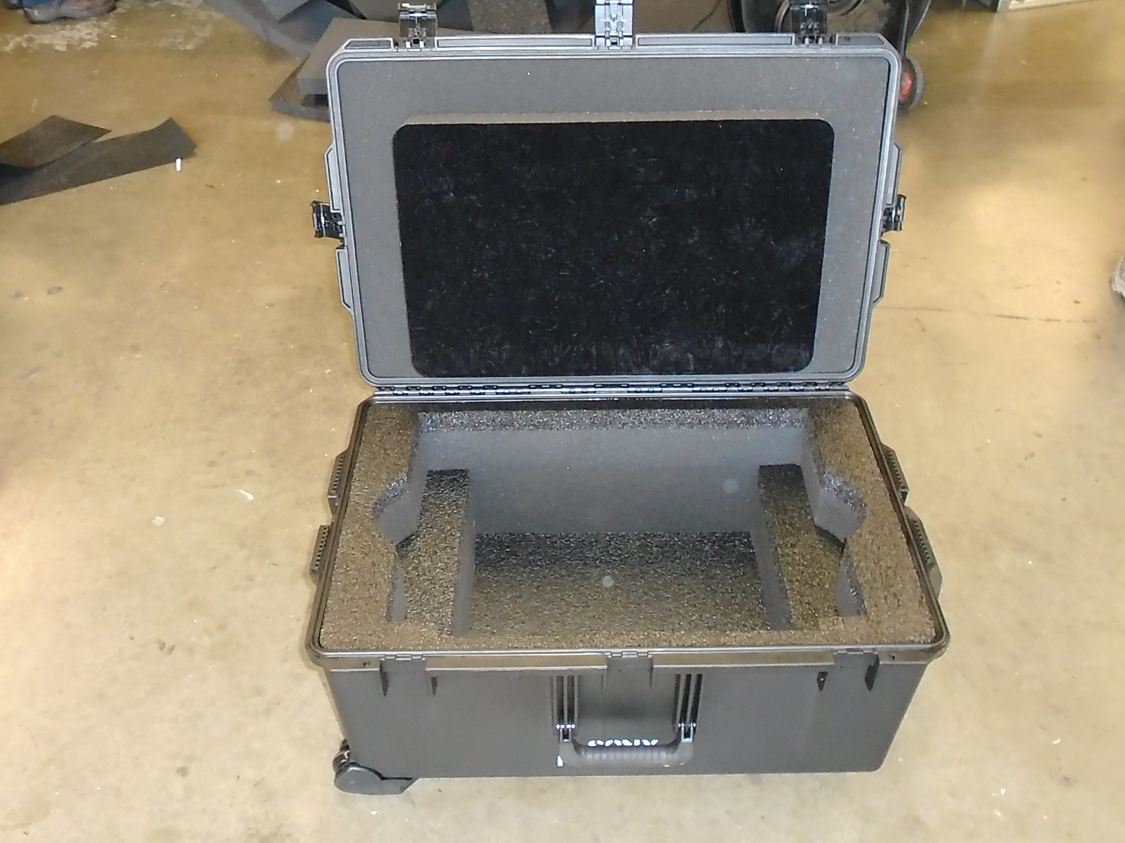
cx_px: 574
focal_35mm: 32
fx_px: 1040
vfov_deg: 44.2
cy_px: 419
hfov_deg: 56.8
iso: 800
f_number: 3.5
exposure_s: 1/40
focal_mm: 5.5
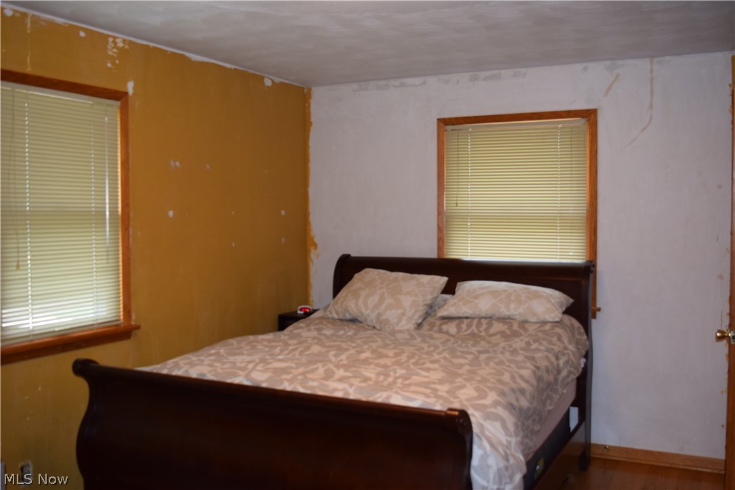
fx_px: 735
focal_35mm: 36
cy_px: 245
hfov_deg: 53.1
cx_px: 368
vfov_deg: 36.9
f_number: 4.5
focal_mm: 24
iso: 800
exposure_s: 1/80
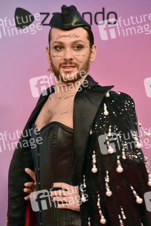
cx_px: 76
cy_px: 112
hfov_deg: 6.8
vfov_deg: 10.2
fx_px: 1271
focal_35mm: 202
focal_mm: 200
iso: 2000
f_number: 5.6
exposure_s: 1/200
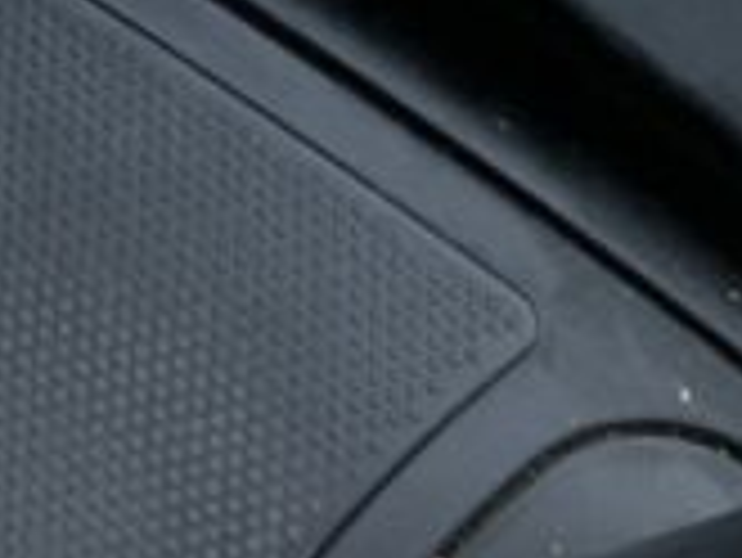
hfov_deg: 10.4
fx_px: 3861
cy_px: -878
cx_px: -508
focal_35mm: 180
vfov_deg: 7.6
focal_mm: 3
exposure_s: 1/122
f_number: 1.8
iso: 50
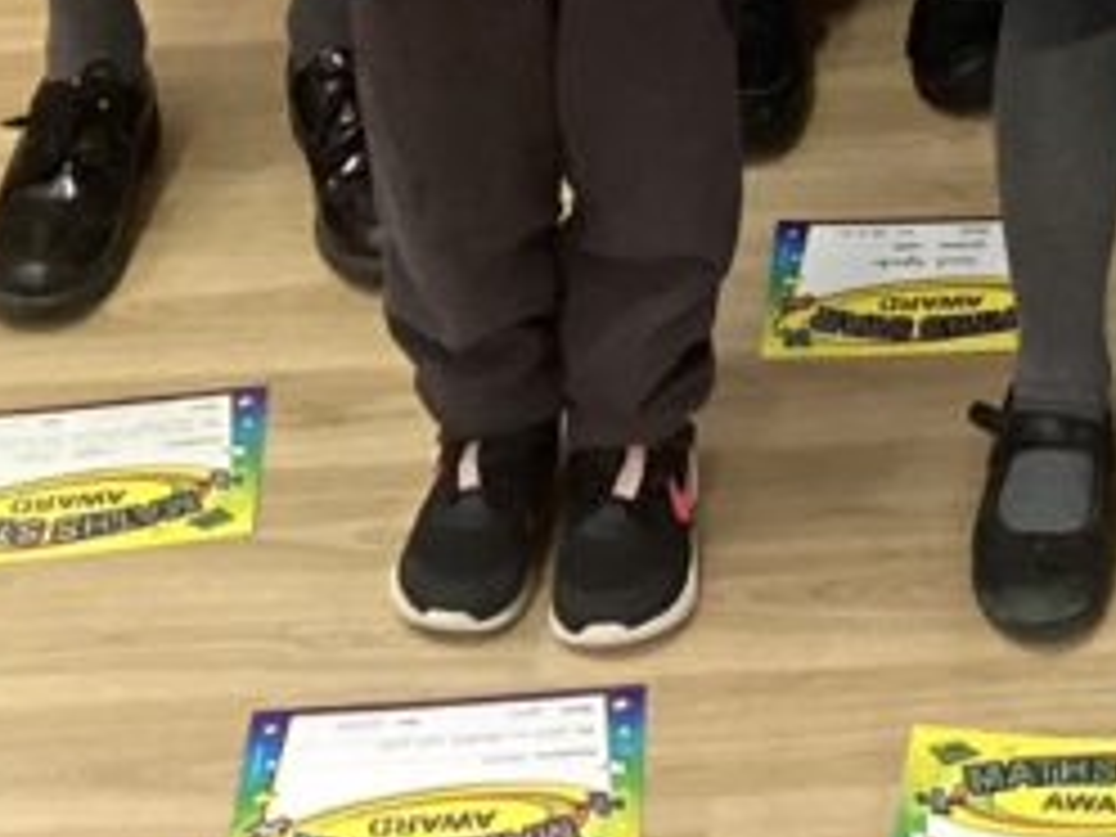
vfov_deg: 10.6
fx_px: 4127
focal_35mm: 128
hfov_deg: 15.1
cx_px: 1166
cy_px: -824
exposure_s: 1/25
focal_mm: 3.3
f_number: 2.4
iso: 320
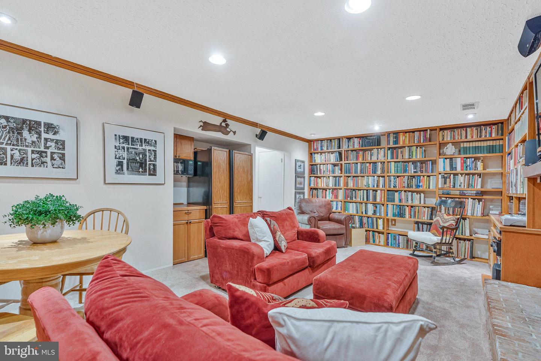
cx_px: 270
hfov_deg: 96.7
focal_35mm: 16
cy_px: 180
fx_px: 240
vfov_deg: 73.7
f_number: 7.1
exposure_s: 1/5
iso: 1250
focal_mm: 16
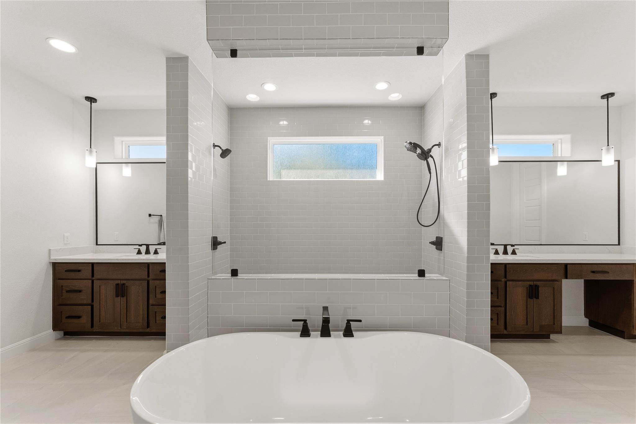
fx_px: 247
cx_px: 318
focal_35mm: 14
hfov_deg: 104.3
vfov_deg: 81.2
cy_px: 212
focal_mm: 14
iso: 400
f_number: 9
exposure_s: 1/125
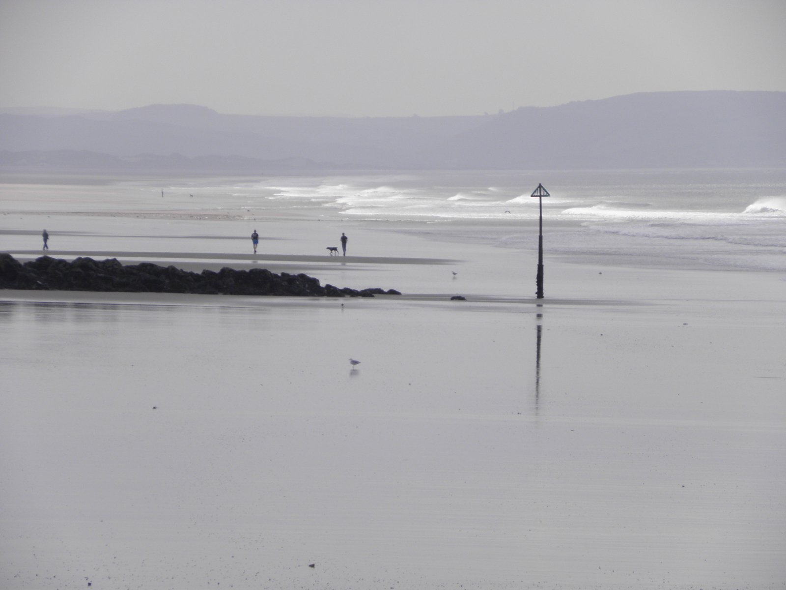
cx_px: 393
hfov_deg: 6.8
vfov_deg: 5.1
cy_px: 295
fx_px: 6585
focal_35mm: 290
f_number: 5.6
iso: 64
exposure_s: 1/400
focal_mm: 51.76
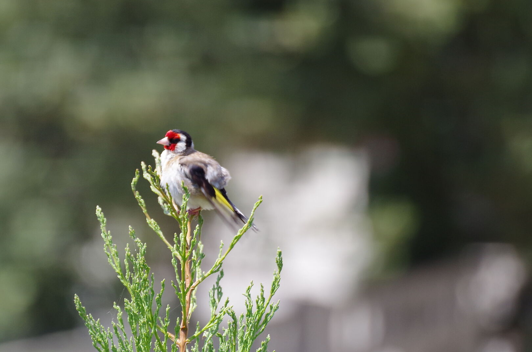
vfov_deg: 2.0
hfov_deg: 3.1
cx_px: 184
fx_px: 9851
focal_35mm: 668
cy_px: 169
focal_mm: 300
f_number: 6.3
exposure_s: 1/400
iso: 400
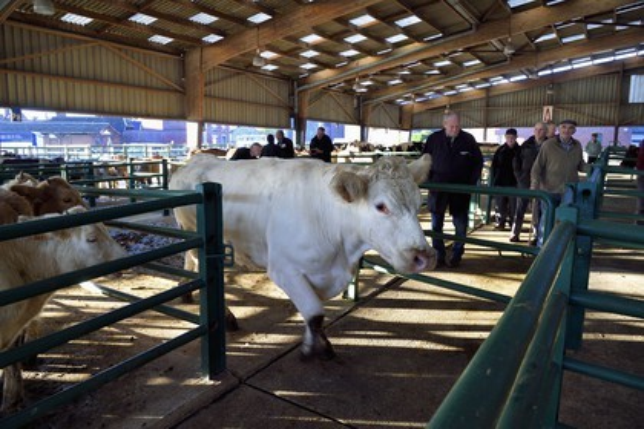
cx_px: 322
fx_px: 429
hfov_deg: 73.7
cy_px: 214
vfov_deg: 53.1
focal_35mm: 24
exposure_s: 1/60
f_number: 7.1
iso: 800
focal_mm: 24
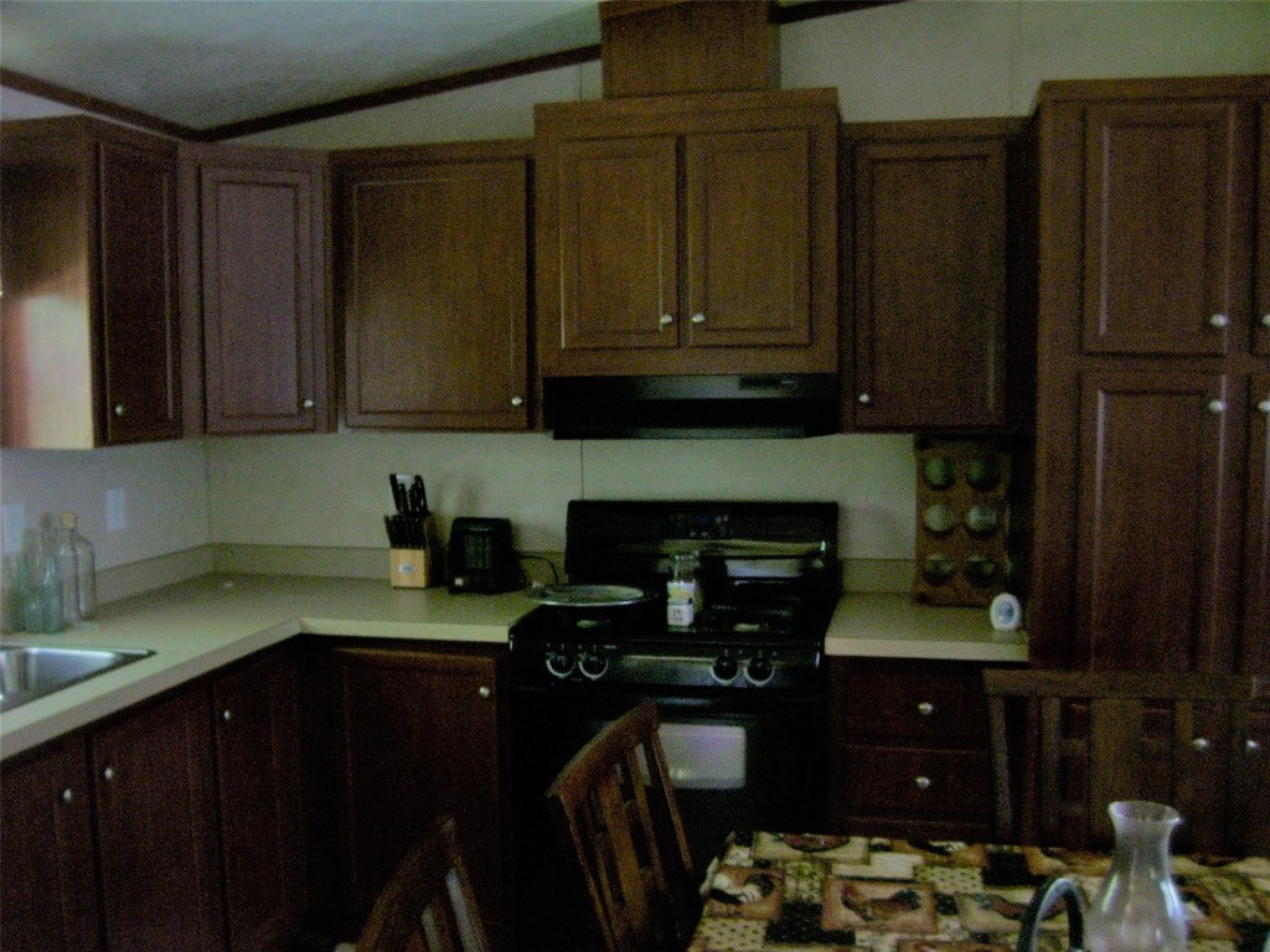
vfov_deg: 41.8
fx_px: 1247
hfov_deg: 54.0
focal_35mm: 34
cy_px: 476
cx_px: 635
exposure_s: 1/8
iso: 160
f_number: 2.7
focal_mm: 5.6
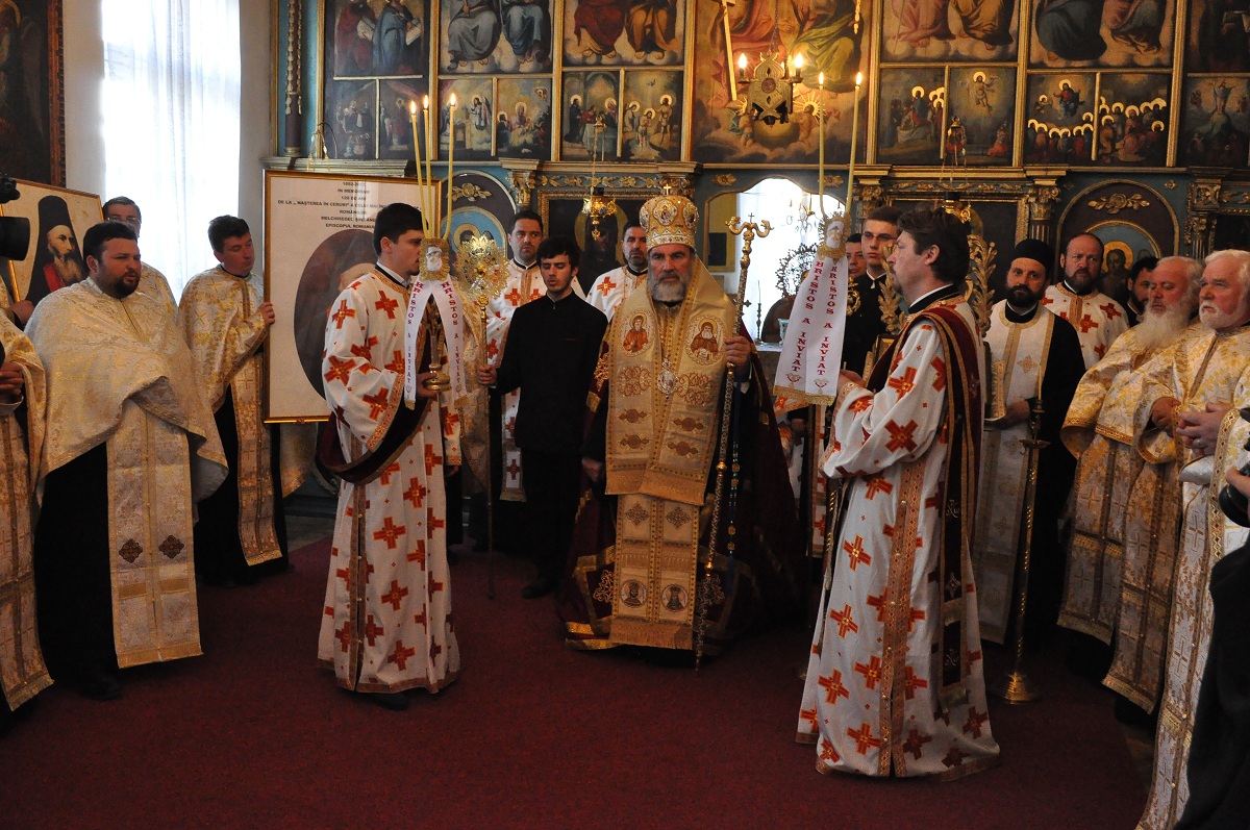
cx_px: 625
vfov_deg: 39.9
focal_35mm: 33
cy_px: 415
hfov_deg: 57.3
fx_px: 1144
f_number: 7.1
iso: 3200
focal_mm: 22
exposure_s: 1/40
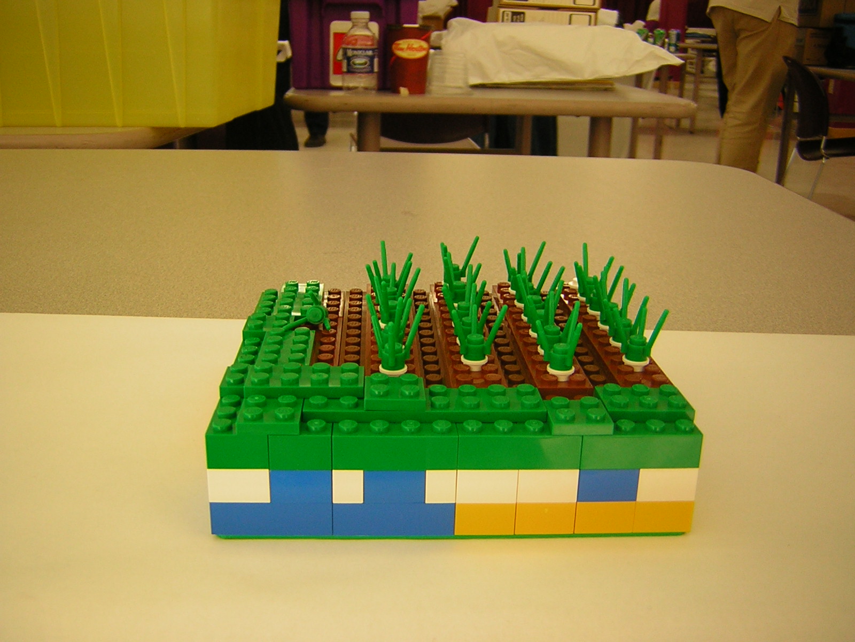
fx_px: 889
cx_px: 428
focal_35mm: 36
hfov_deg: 51.4
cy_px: 321
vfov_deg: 39.7
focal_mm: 4.7
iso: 50
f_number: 2.6
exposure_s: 1/14.5
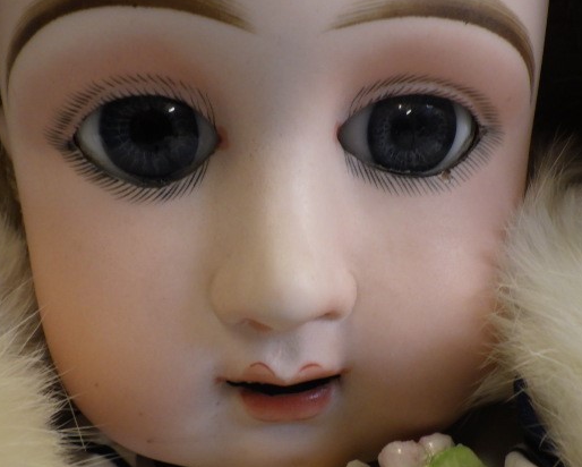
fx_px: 586
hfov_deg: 52.8
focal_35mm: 34
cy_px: 252
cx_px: 281
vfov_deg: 43.4
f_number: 3.5
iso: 400
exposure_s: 1/45
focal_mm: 5
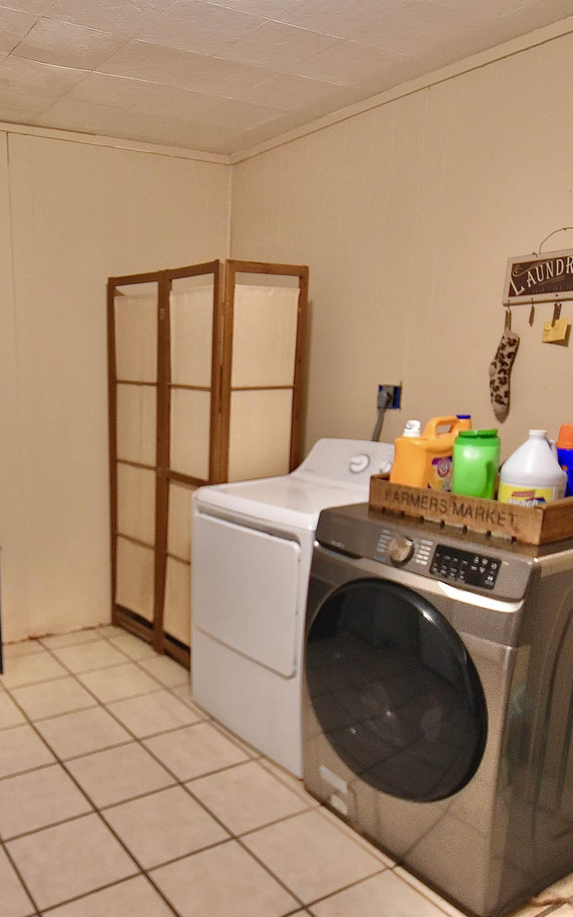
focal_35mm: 28
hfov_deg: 43.0
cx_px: 137
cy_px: 464
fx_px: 700
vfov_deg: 66.5
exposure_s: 1/60
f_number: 3.8
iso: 2500
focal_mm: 12
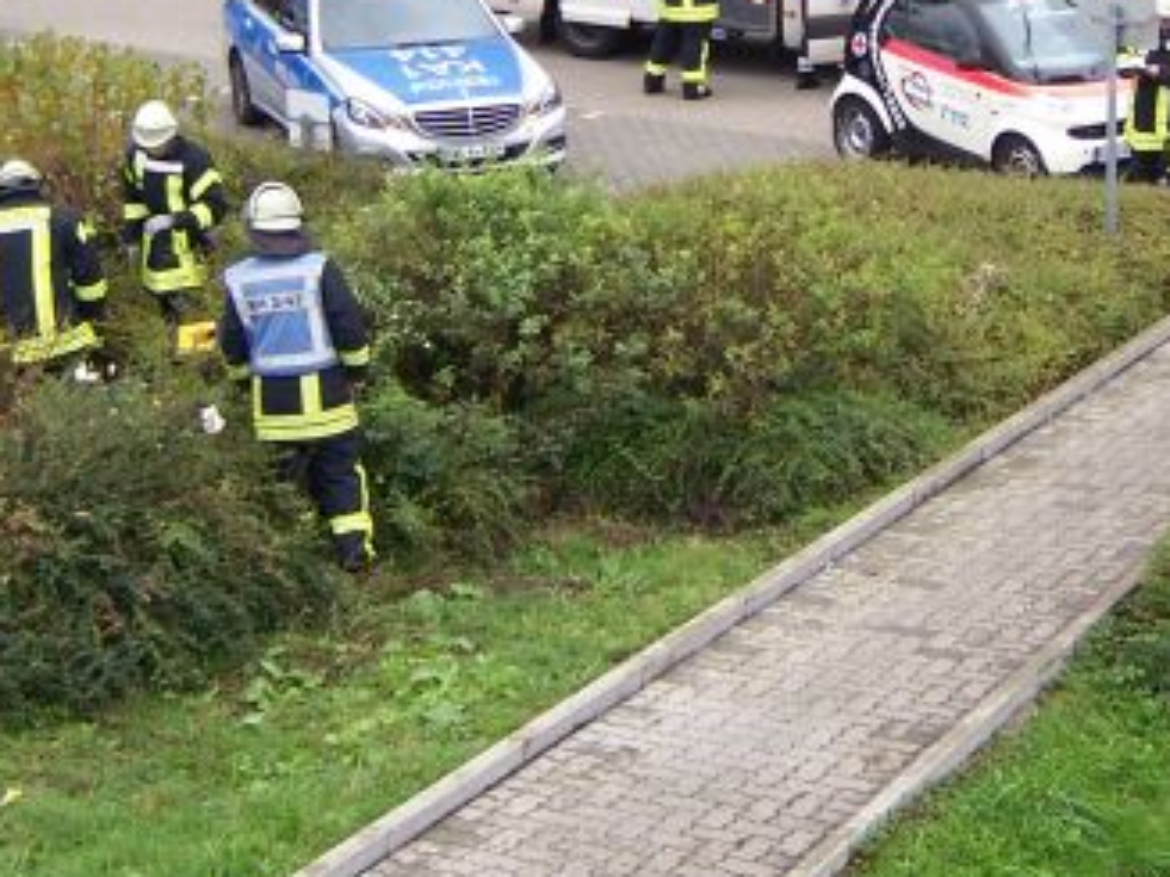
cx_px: 666
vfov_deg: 16.6
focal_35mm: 88
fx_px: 2973
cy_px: 104
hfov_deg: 22.2
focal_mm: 6.2
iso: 80
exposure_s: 1/200
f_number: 2.8
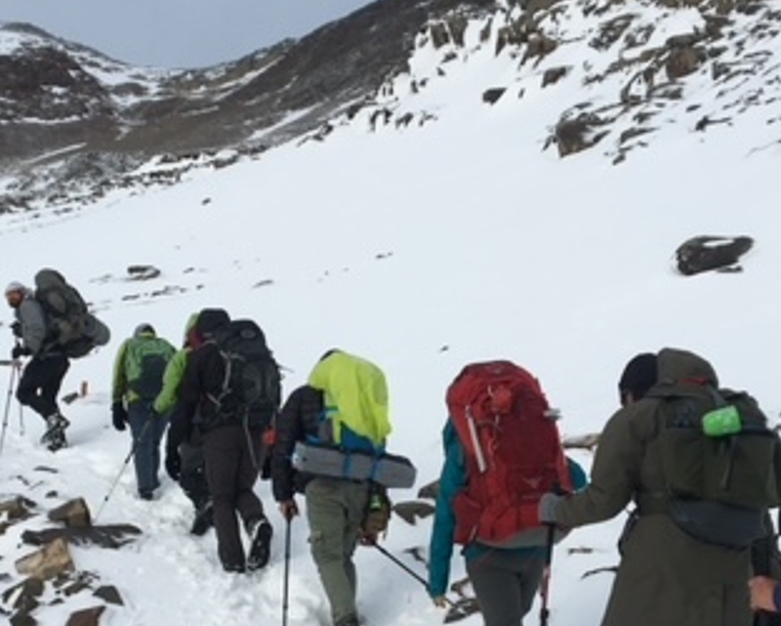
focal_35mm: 58
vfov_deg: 26.2
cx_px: 320
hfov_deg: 32.4
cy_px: 403
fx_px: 1341
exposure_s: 1/894
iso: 25
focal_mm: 4.15
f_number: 2.2
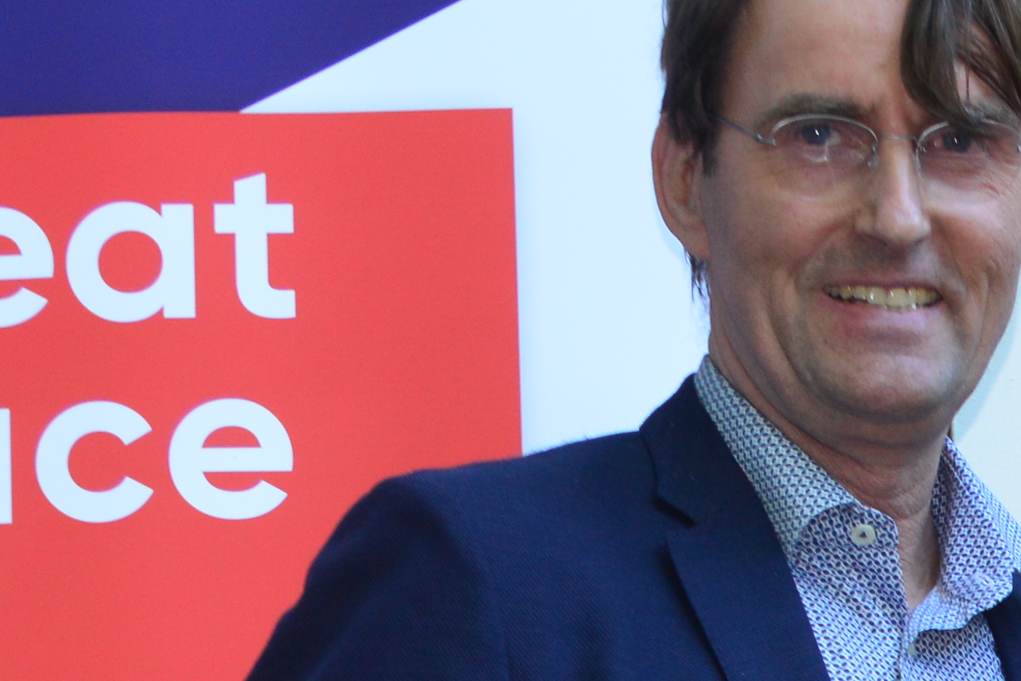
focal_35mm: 490
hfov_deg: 4.2
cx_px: 1609
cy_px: 943
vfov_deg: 2.8
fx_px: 13899
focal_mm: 100
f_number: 6.3
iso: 800
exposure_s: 1/125
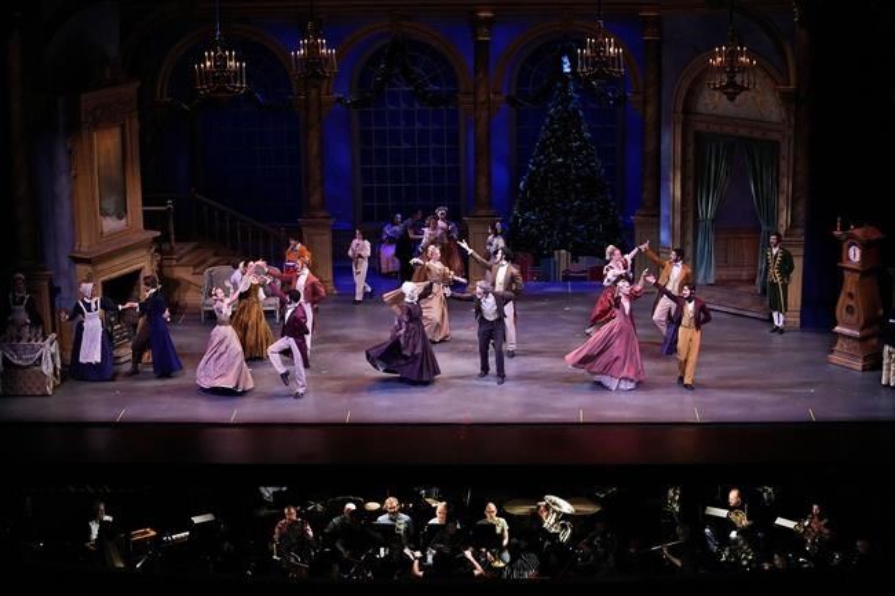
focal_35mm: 70
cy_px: 298
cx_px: 448
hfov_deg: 28.9
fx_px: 1740
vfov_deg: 19.4
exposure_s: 1/1000
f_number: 2.8
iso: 5000
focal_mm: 70
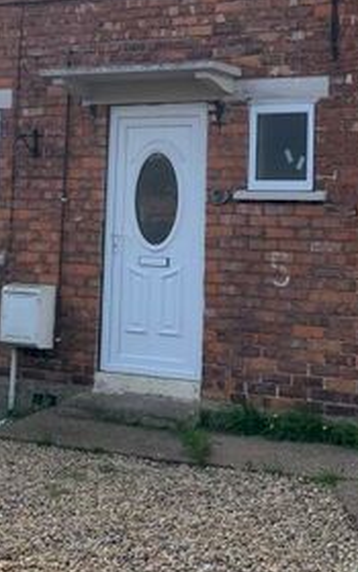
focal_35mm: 69
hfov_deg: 18.9
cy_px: 117
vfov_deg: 29.1
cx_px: 155
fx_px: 1077
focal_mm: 4.25
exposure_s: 1/1610
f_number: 1.8
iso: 25
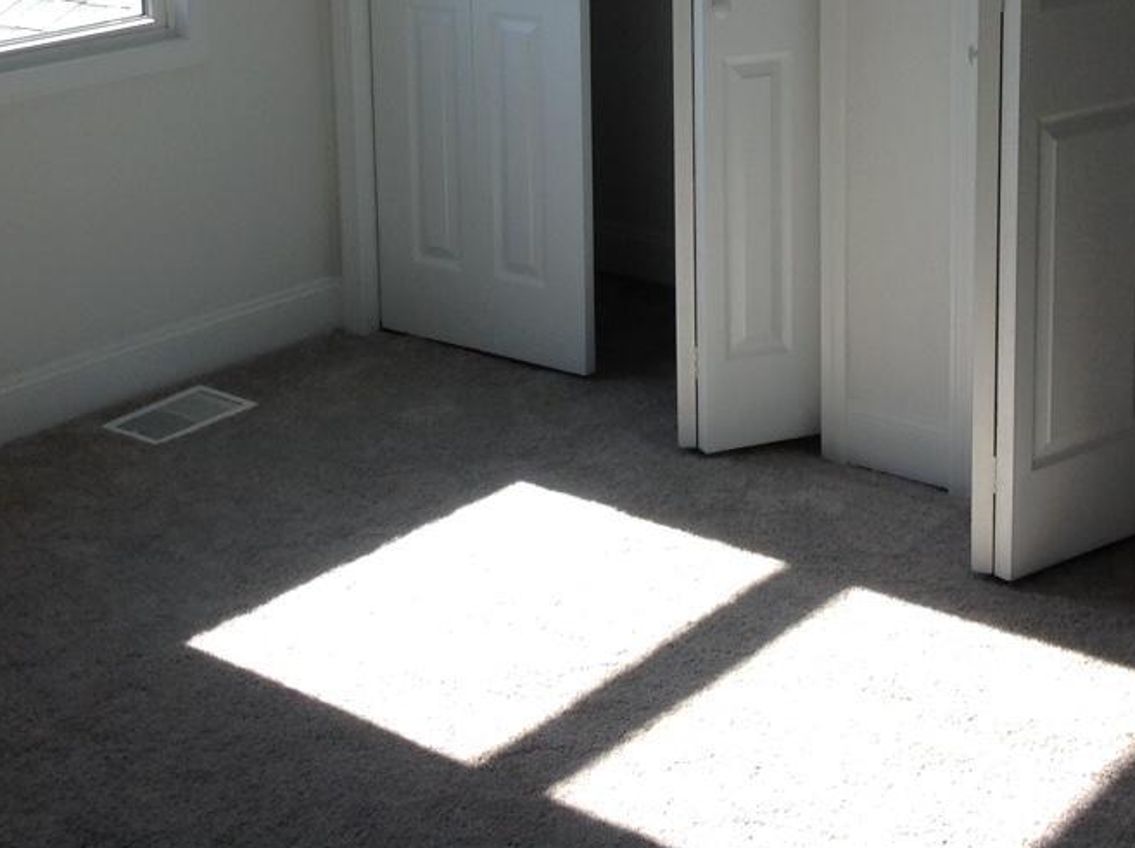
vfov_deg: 20.7
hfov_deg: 28.2
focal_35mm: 69
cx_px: 480
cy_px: 33
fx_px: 2260
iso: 50
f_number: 2.4
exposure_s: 1/318
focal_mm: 4.28
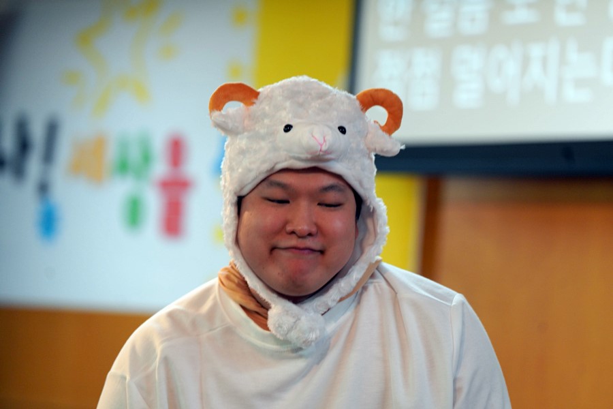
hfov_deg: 10.3
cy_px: 204
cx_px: 306
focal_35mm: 200
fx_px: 3405
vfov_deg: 6.9
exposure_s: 1/250
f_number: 4
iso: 1600
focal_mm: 200
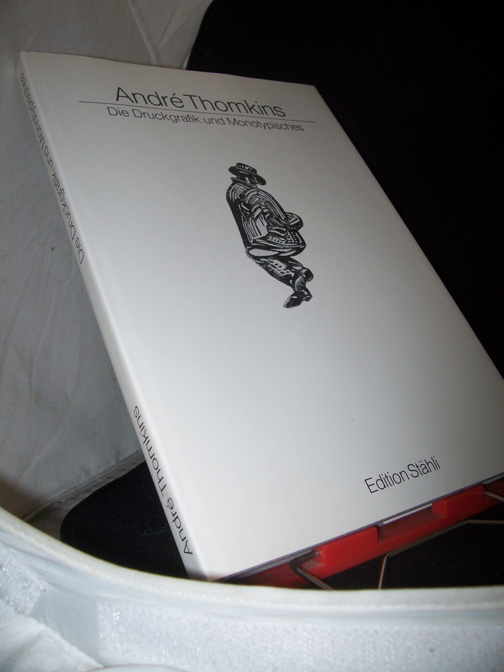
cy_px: 336
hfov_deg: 41.8
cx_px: 252
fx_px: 660
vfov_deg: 54.0
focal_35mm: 34
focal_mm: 5.6
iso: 80
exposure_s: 1/60
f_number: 2.7
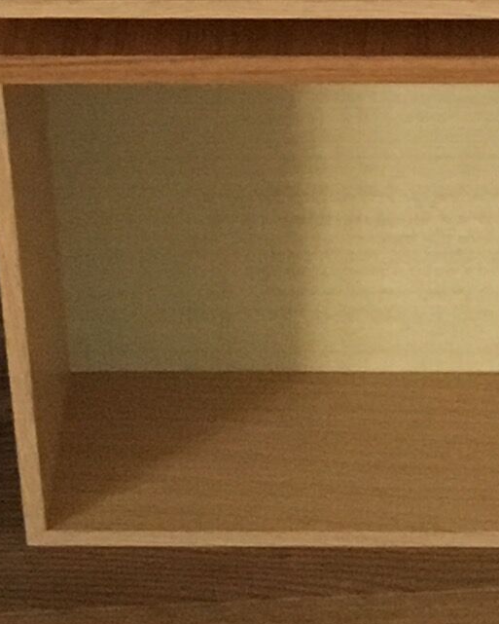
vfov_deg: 10.1
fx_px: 3285
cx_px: 467
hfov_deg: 8.6
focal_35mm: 178
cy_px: -616
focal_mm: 4.15
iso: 200
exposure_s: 1/17
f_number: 2.2
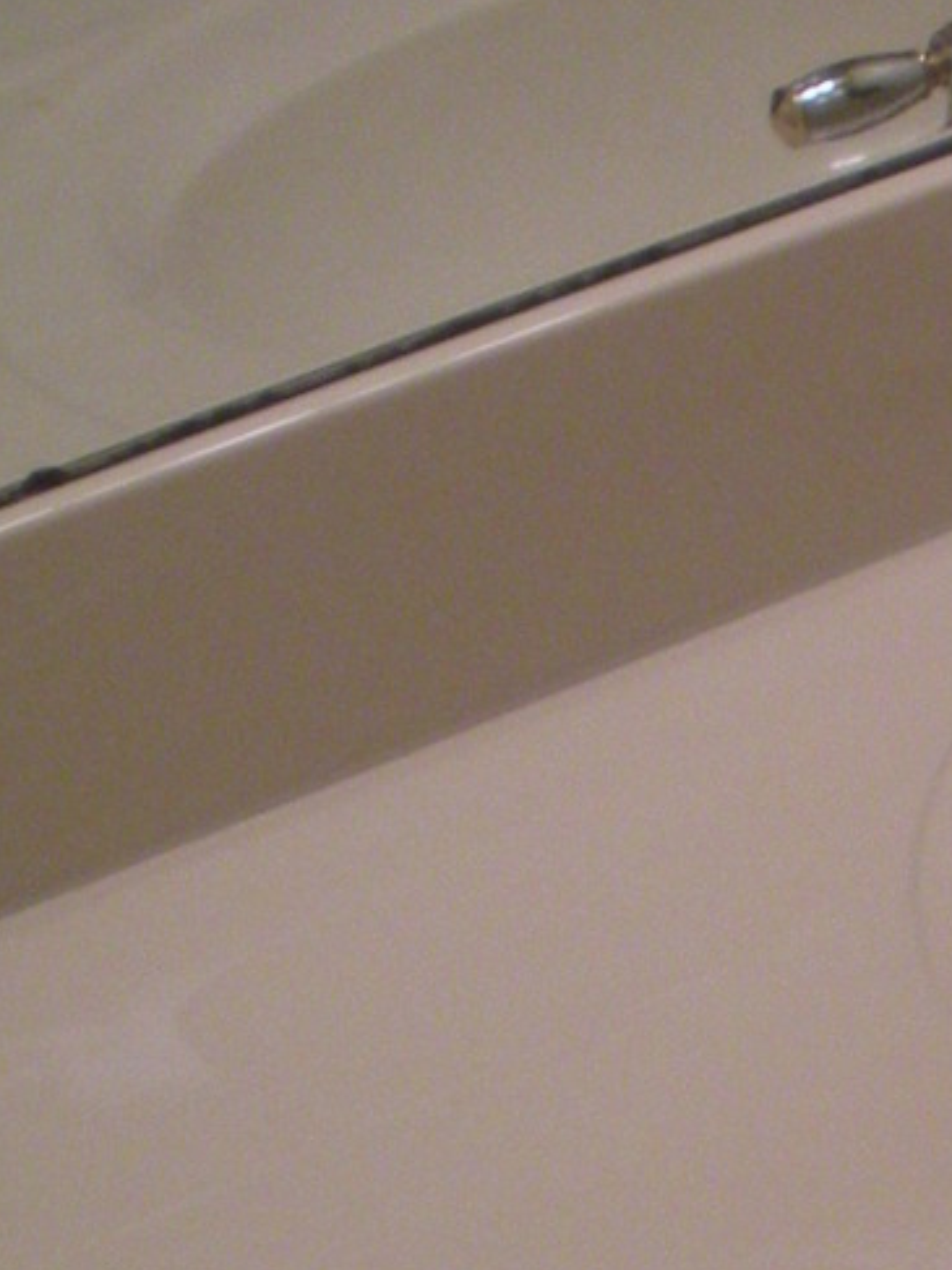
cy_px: 827
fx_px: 5063
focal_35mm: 138
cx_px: 1875
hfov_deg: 10.0
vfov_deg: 14.3
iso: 247
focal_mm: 6.3
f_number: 3.5
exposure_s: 1/64.4
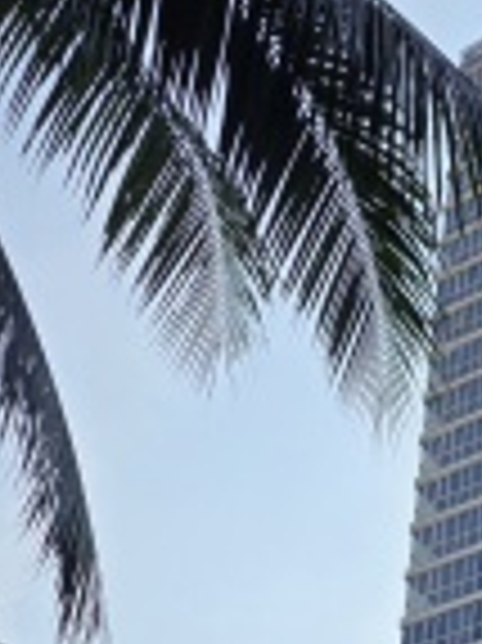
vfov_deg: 23.5
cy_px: 824
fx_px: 1376
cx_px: 687
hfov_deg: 18.1
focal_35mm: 74
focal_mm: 6.25
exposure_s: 1/10000
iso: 80
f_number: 1.7
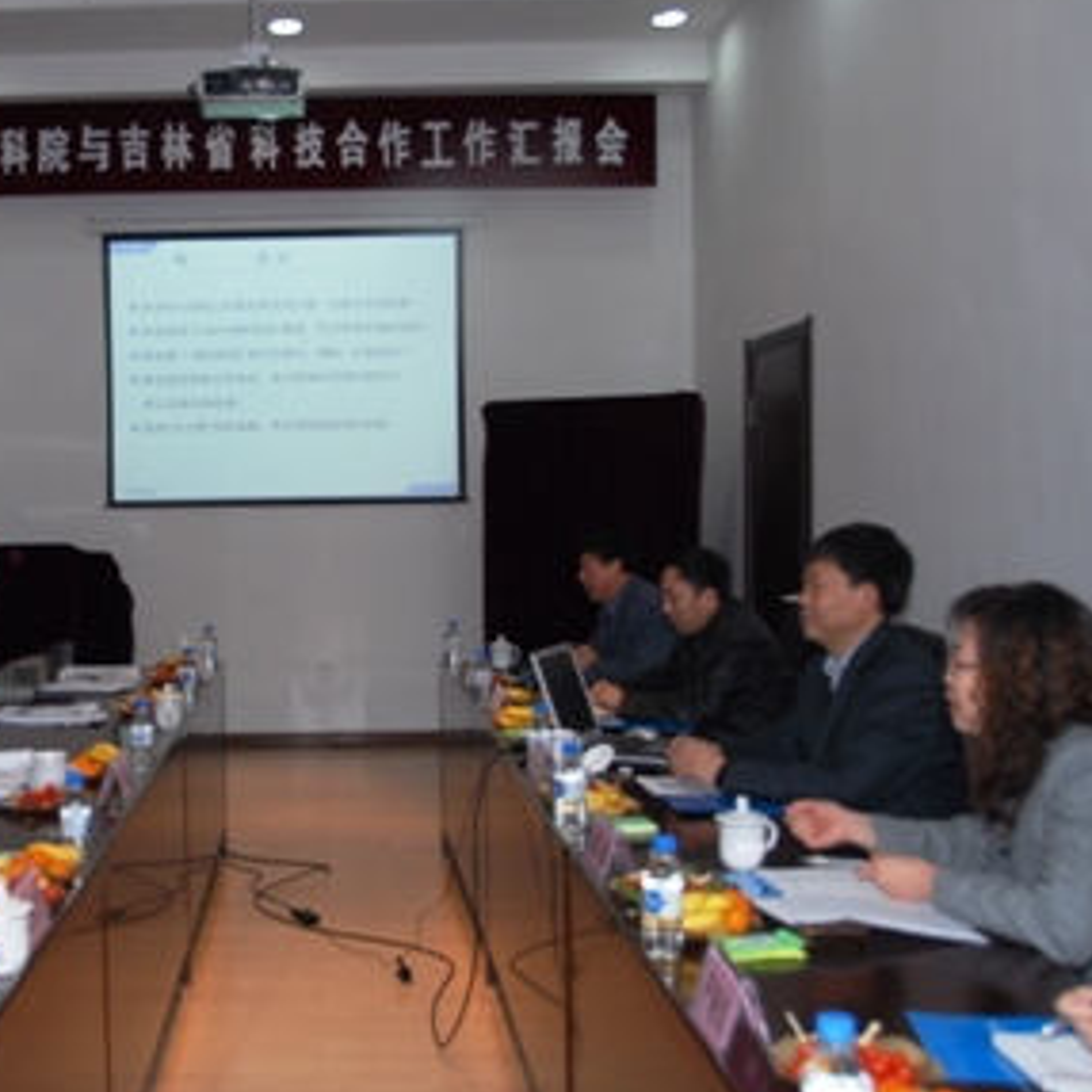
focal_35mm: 44
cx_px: 279
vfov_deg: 38.3
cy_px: 546
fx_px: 1570
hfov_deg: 37.4
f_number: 4
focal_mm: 22
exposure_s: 1/60
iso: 100
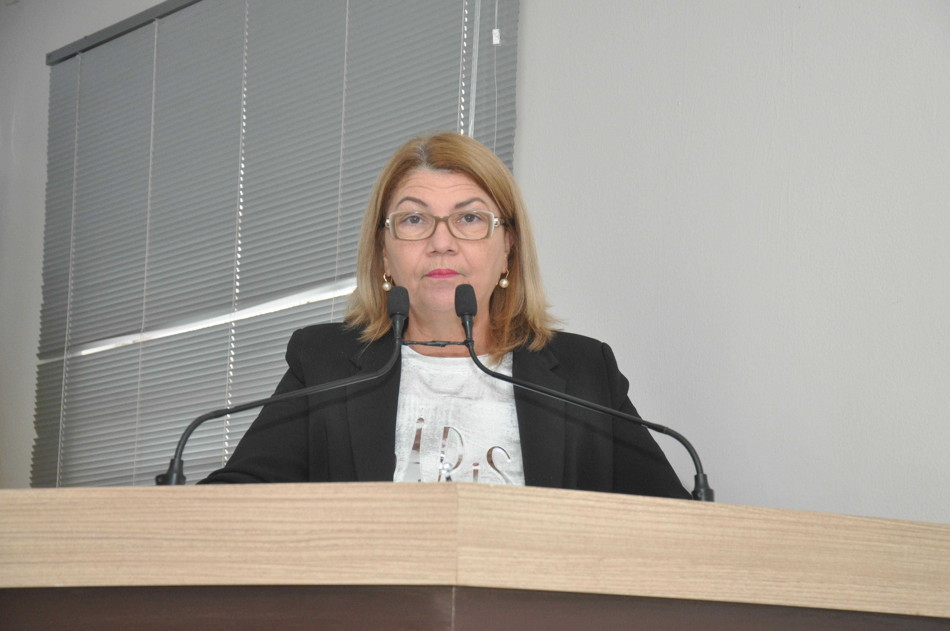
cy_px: 316
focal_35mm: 93
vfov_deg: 14.7
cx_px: 475
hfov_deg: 21.9
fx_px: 2451
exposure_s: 1/125
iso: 800
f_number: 5.3
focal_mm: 62
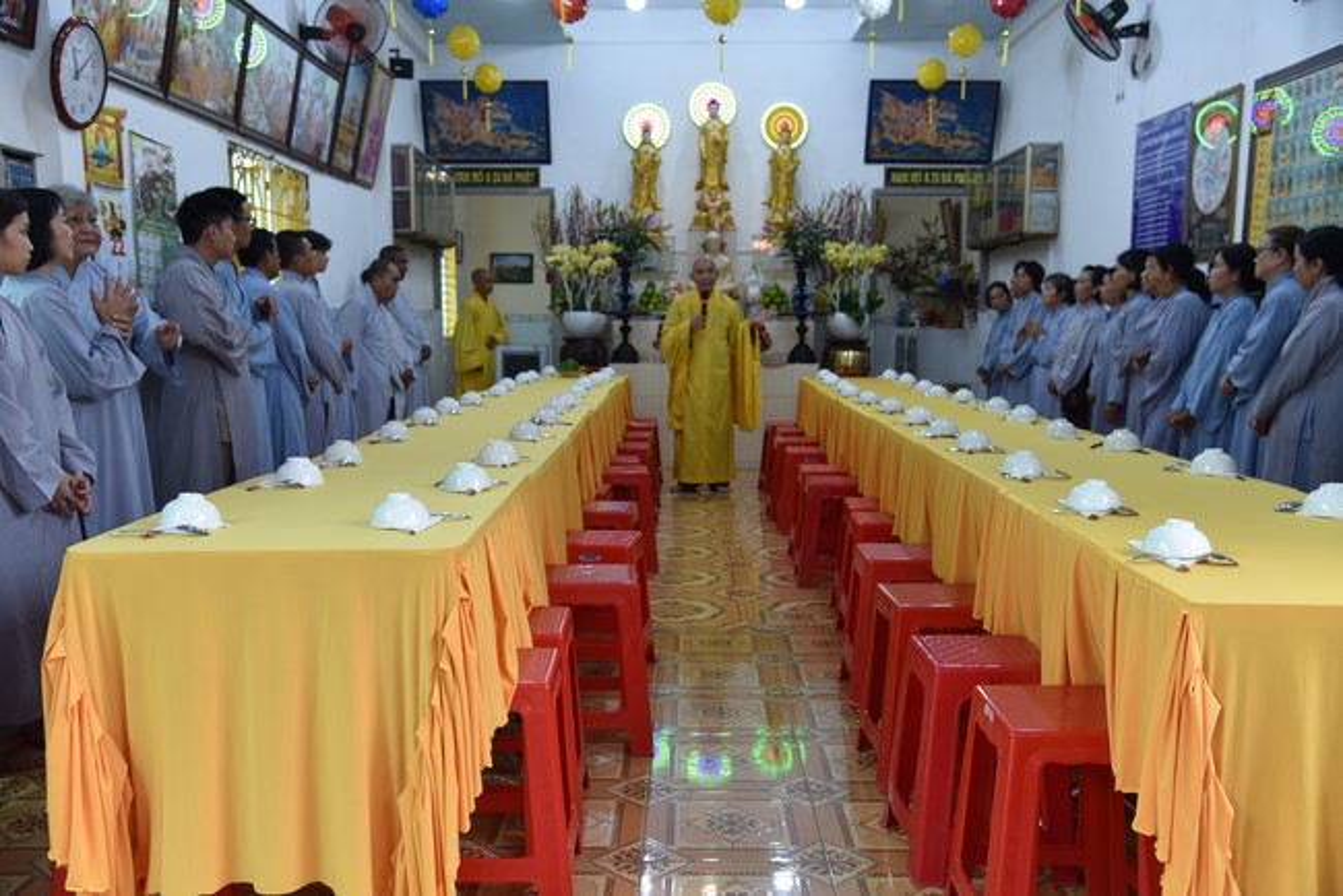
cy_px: 448
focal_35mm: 34
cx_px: 672
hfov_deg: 55.8
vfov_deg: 38.9
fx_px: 1269
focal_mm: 34
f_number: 4.5
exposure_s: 1/80
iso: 400
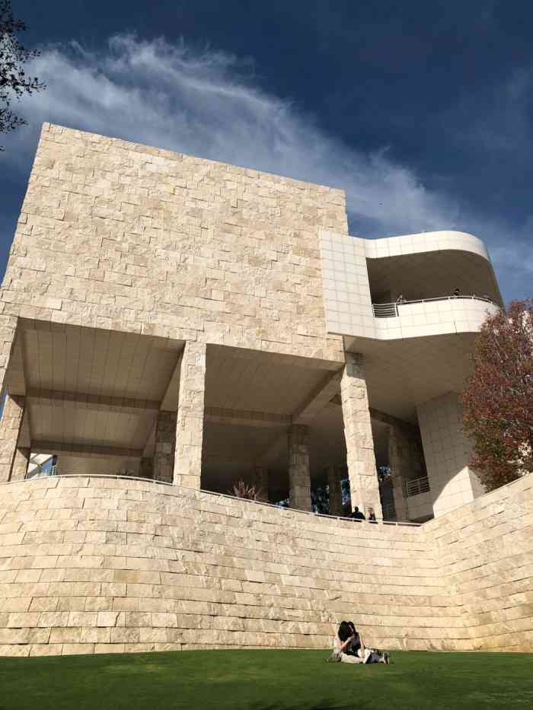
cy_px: 355
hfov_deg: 48.2
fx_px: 595
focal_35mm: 29
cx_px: 266
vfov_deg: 61.7
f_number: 1.8
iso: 25
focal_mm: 3.99
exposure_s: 1/4425
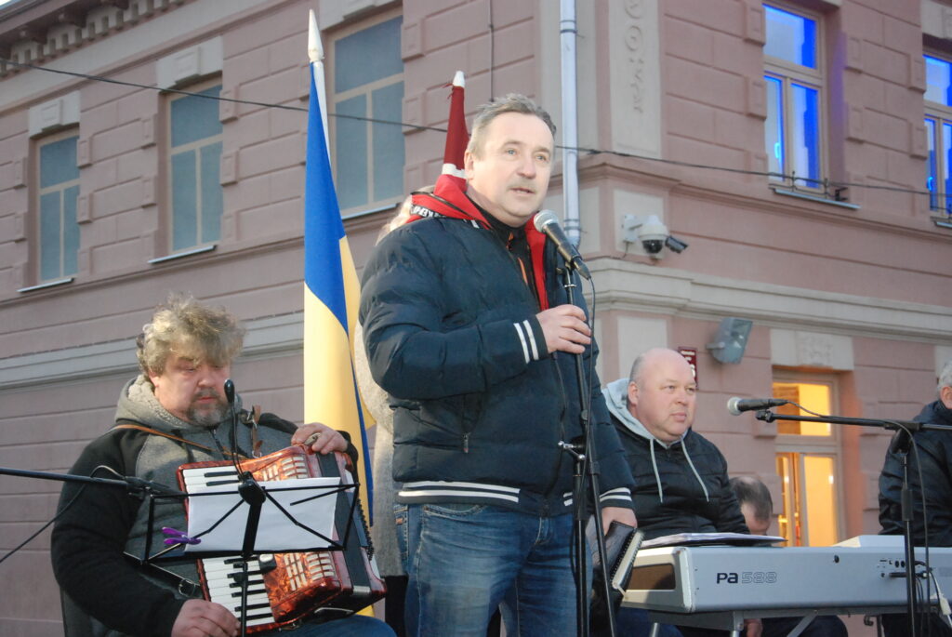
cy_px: 318
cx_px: 476
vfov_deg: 23.8
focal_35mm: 57
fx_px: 1509
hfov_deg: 35.0
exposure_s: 1/80
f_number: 5.6
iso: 1600
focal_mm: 38
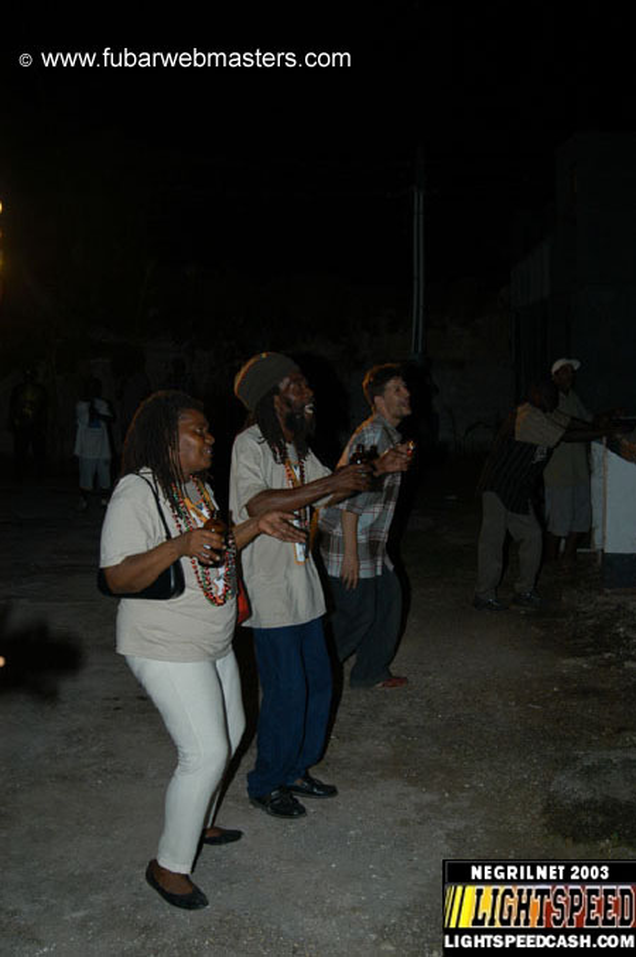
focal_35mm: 36
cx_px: 318
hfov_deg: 36.8
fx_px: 956
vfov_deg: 53.2
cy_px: 478
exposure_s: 1/60
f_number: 5
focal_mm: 24
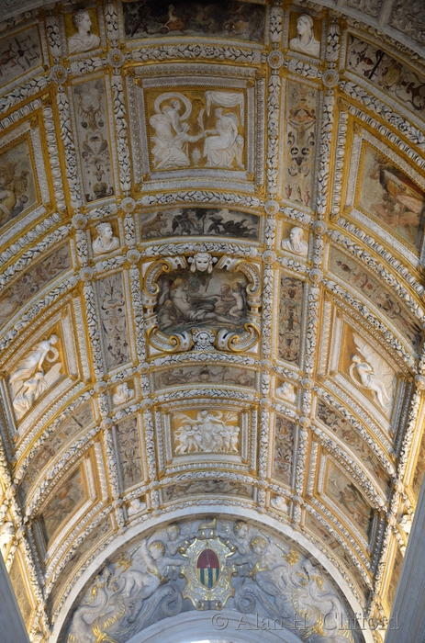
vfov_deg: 67.5
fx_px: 481
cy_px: 322
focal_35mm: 27
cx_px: 212
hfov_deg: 47.7
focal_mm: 18
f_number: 3.5
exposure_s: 1/30
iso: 280
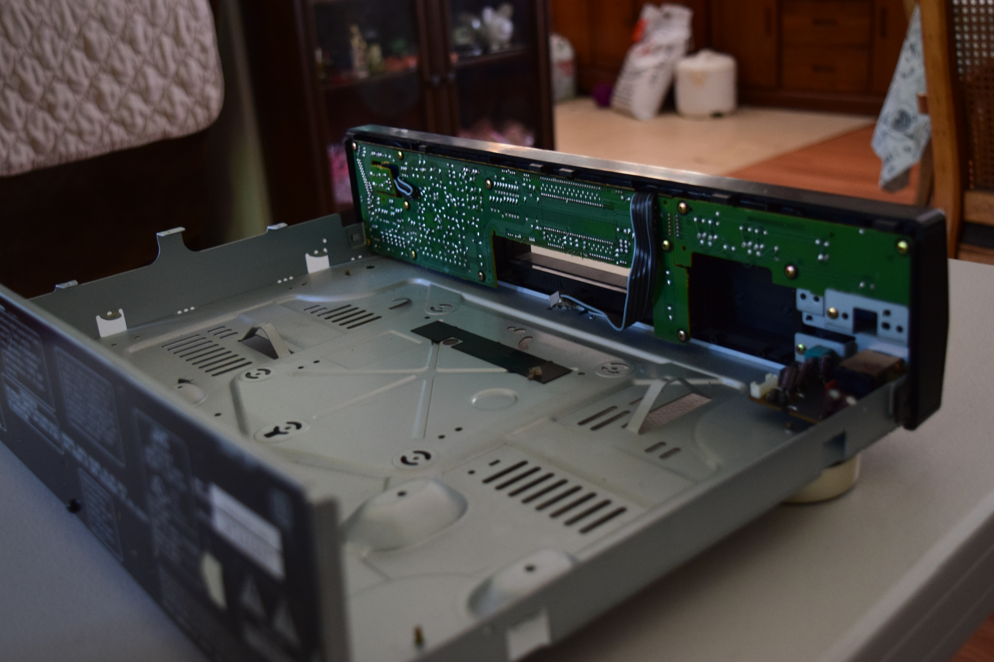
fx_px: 1077
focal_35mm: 39
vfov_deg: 34.2
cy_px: 331
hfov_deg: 49.6
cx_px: 497
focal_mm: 26
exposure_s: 1/30
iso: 1600
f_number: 4
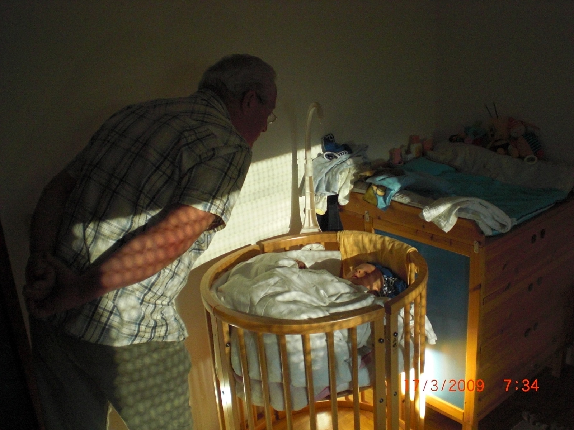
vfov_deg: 37.7
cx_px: 287
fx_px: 630
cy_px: 215
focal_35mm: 38
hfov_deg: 49.0
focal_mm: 6.3
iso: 400
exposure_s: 1/80
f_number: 3.1
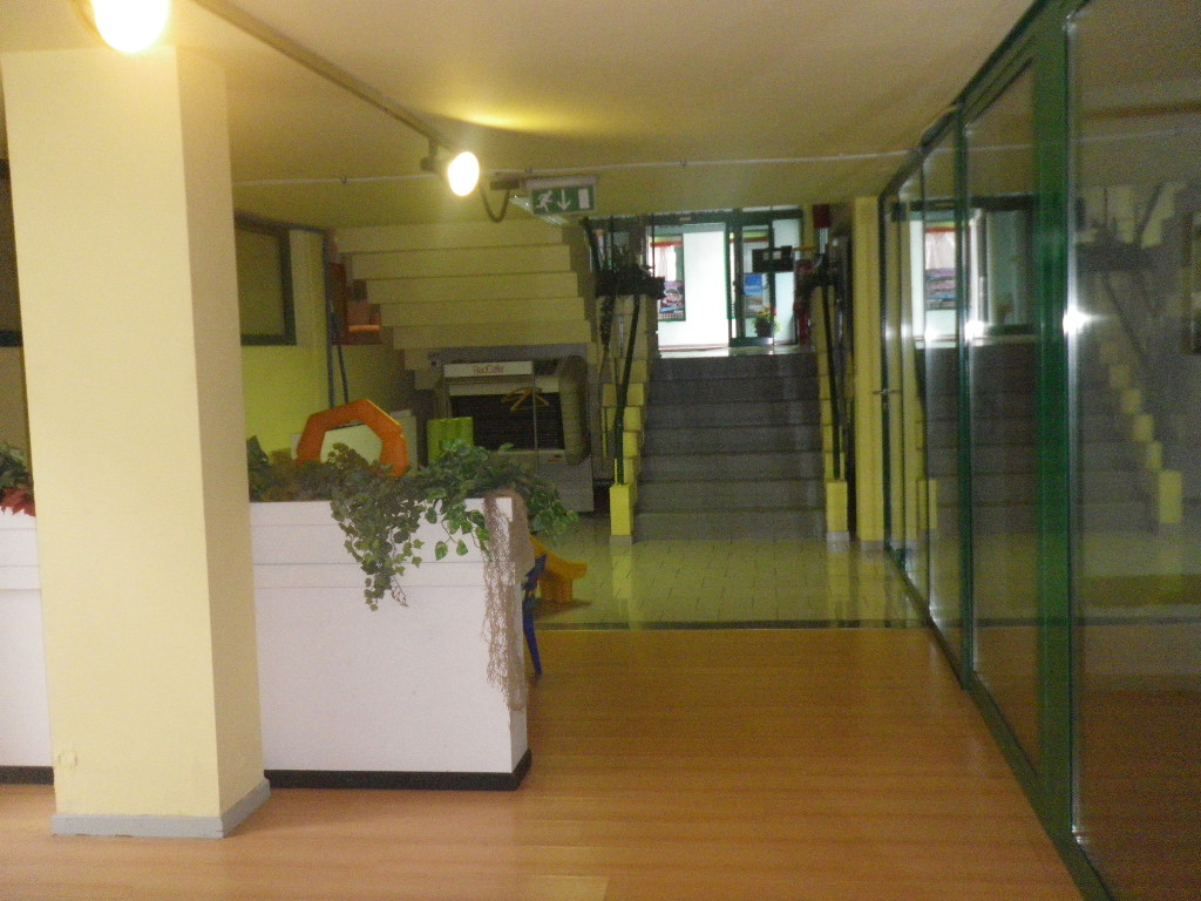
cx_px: 600
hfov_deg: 52.6
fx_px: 1214
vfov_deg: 40.7
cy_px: 450
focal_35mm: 35
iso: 400
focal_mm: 6.2
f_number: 3.8
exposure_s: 1/60
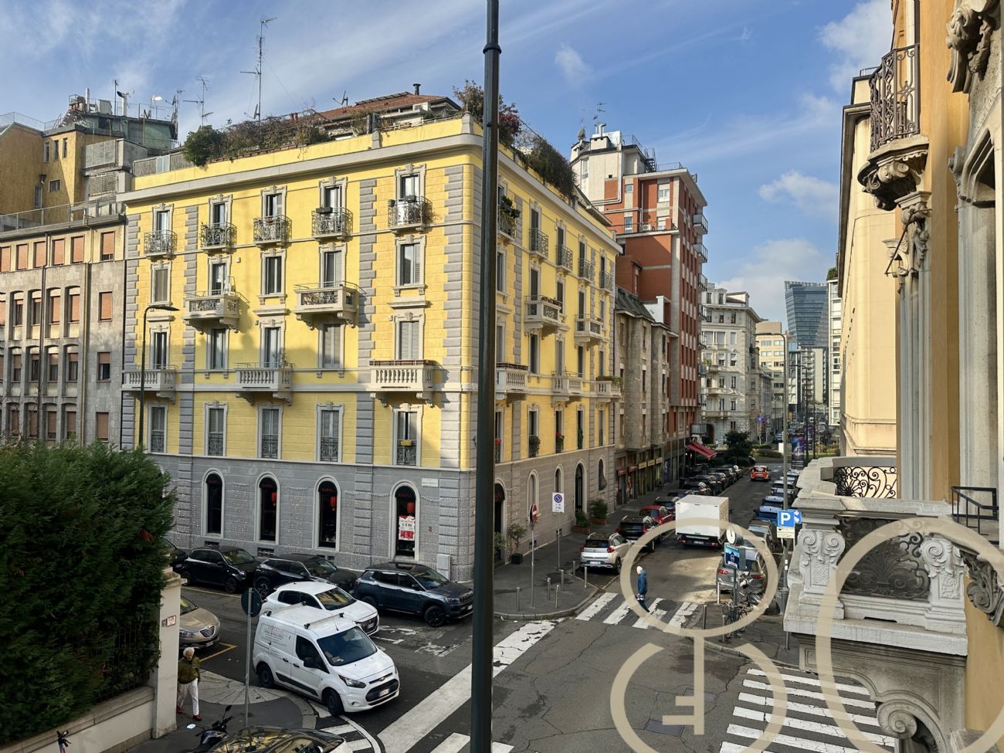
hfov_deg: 71.6
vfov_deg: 56.8
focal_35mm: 24
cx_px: 502
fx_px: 696
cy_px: 376
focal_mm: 6.86
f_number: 1.78
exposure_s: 1/3472
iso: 80
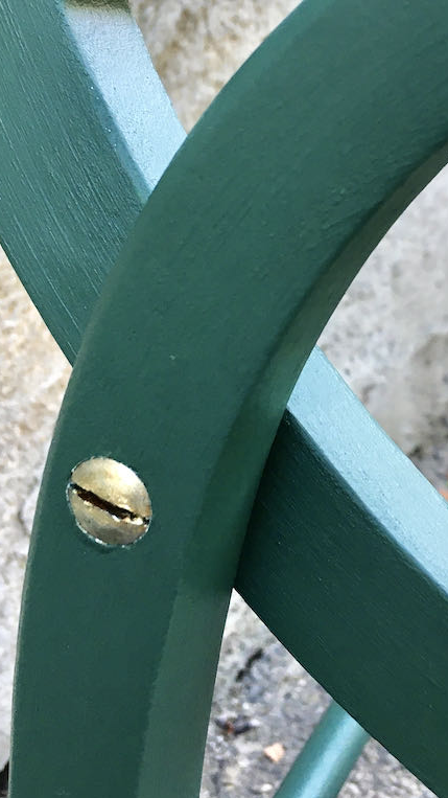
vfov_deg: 38.9
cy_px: 301
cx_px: 370
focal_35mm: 53
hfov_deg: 22.3
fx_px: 1120
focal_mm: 4.15
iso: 25
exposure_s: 1/33
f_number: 2.2
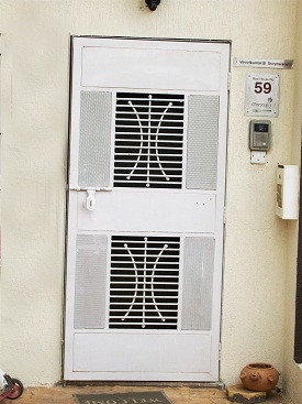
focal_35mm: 82
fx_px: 954
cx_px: 151
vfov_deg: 23.8
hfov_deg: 18.0
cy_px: 202
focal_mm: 14.7
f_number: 4.3
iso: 64
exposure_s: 1/125
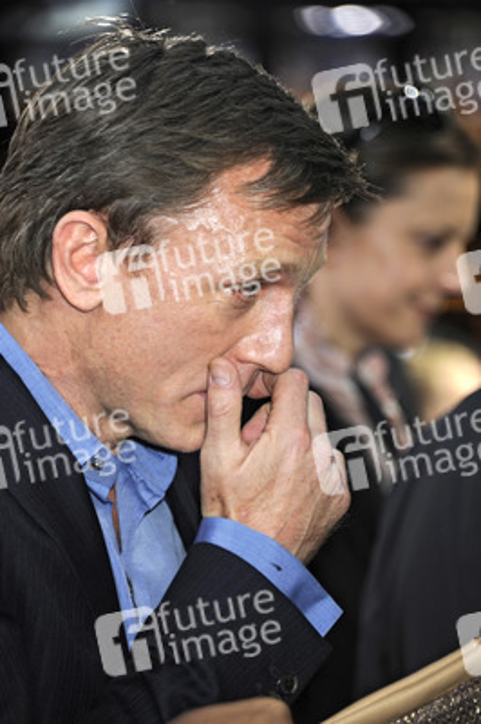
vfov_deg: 6.9
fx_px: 6022
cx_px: 240
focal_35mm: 300
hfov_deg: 4.6
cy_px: 362
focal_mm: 300
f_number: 5.6
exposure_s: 1/160
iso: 500
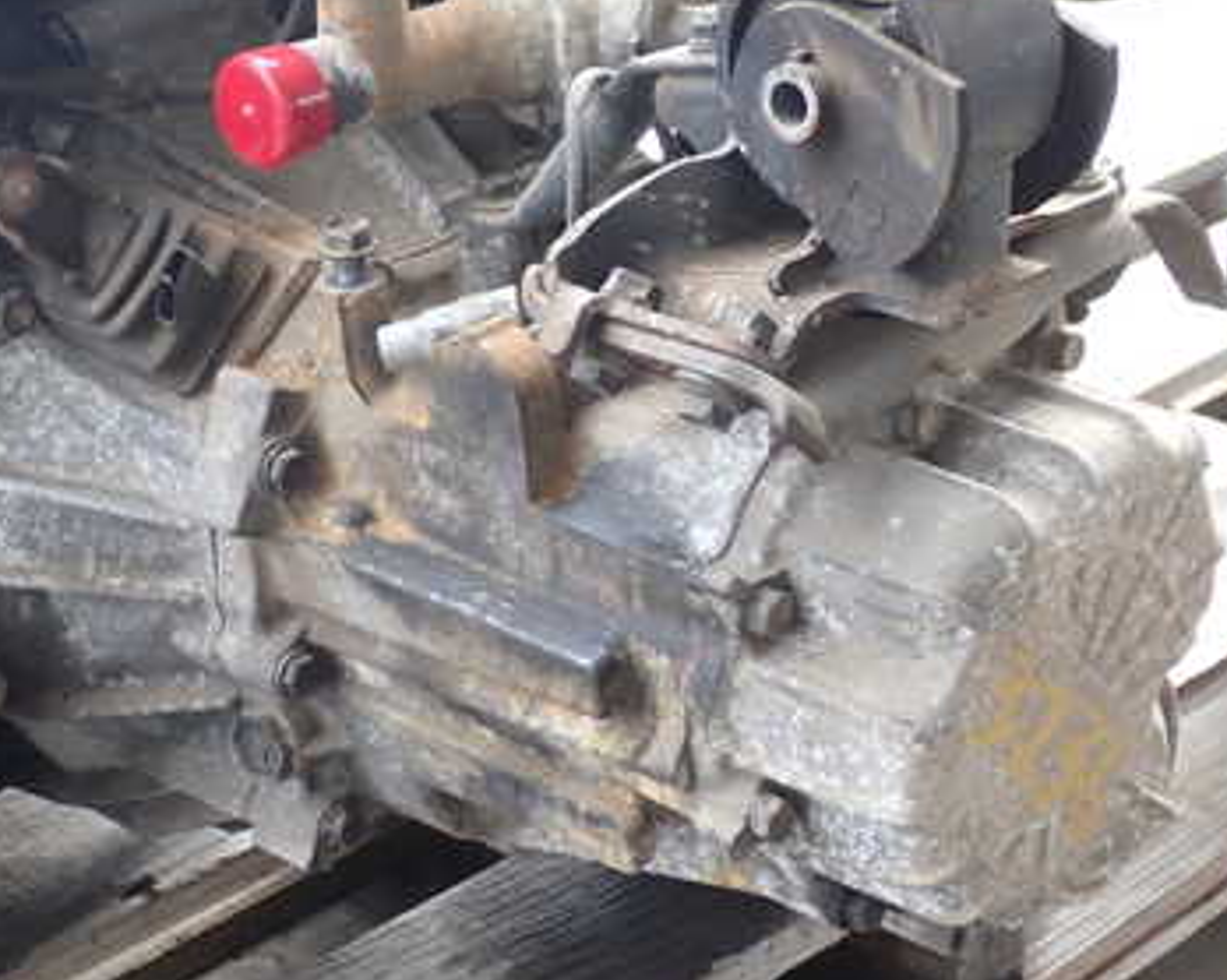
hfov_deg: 27.4
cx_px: 416
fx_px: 2504
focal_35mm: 69
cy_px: 437
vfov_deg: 22.1
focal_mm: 7.31
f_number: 2.8
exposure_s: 1/80
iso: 125
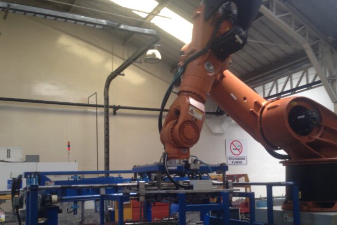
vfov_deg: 32.4
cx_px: 187
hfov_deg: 47.3
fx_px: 384
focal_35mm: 41
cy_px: 147
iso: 50
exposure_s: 1/40
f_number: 2.4
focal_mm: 4.12
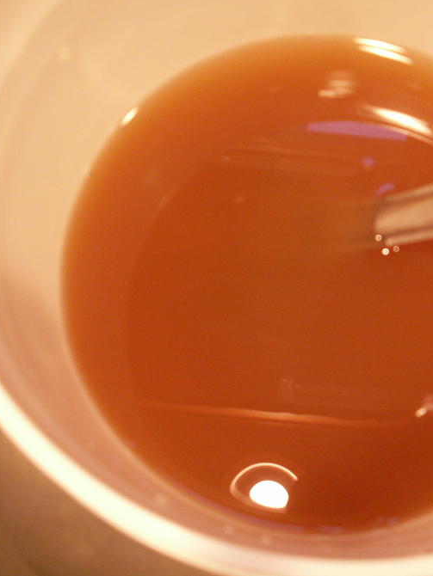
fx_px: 783
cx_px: 340
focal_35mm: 47
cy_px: 288
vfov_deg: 40.4
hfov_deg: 30.2
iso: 160
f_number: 2.8
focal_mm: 5.86
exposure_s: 1/8
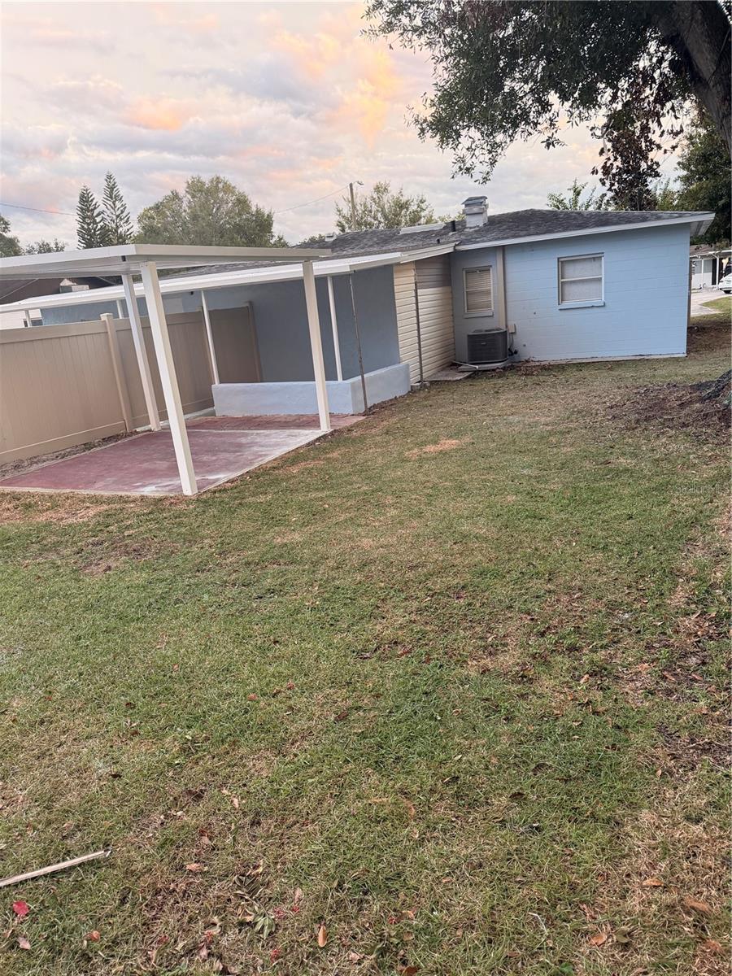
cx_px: 366
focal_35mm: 24
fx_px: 677
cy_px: 488
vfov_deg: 71.6
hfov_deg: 56.8
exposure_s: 1/86
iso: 200
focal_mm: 6.76
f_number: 1.78
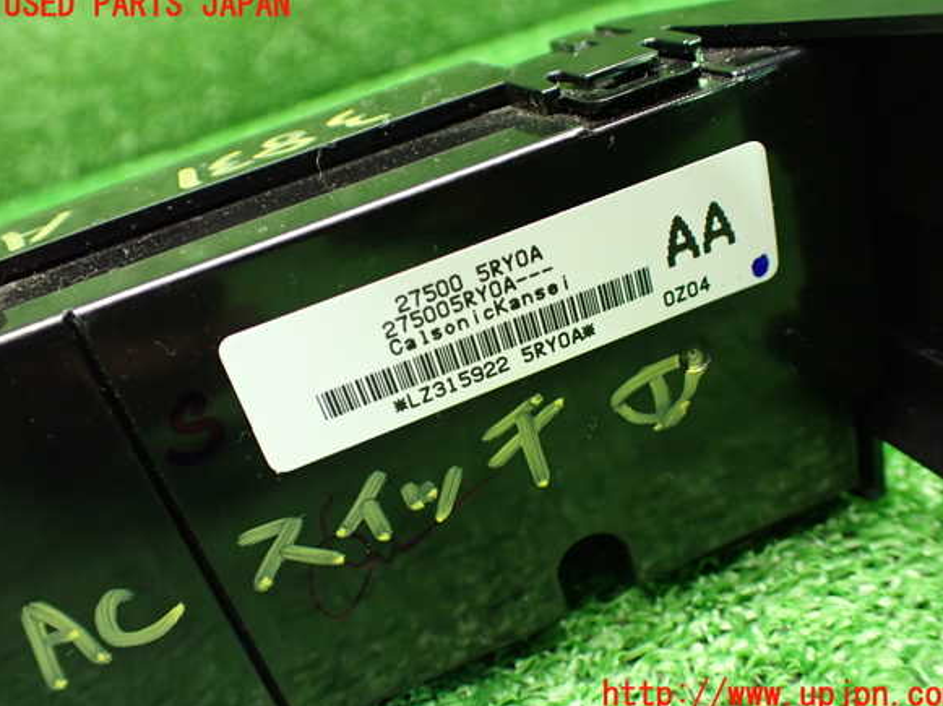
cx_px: 482
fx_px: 844
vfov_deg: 45.4
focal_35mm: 31
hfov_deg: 58.4
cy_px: 351
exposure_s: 1/50
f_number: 2.3
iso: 800
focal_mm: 5.4
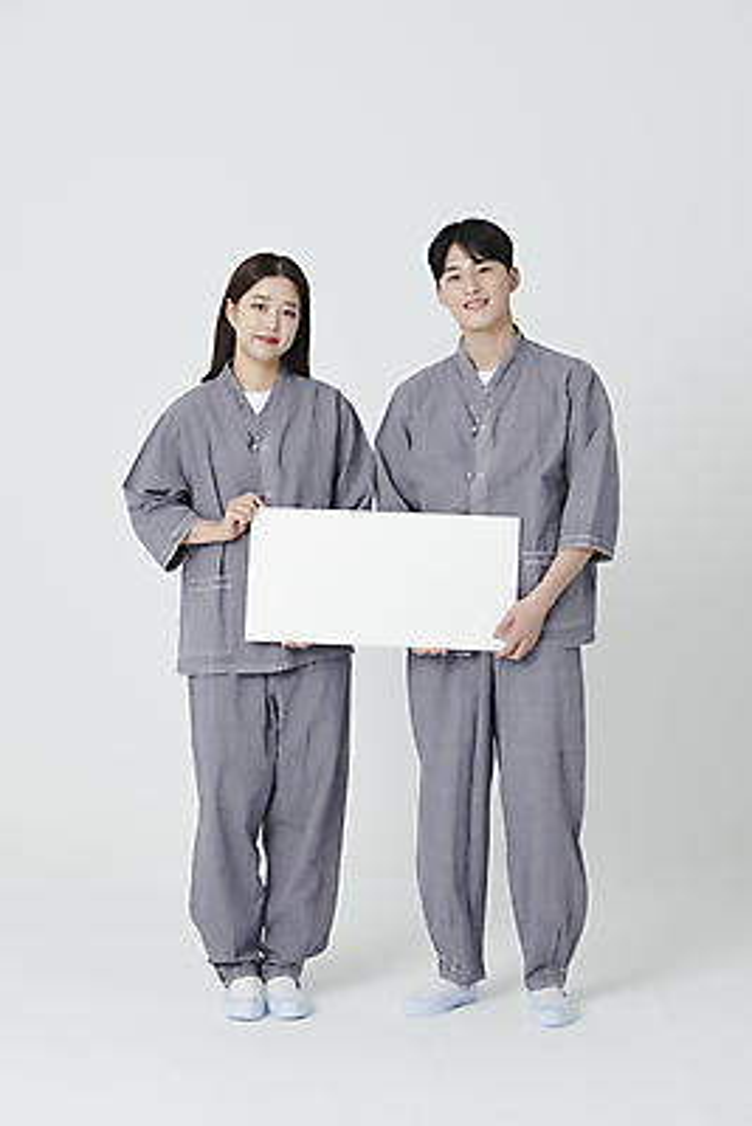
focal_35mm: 70
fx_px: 2191
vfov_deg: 28.8
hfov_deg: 19.5
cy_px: 563
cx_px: 376
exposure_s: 1/125
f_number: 11
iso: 80
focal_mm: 70
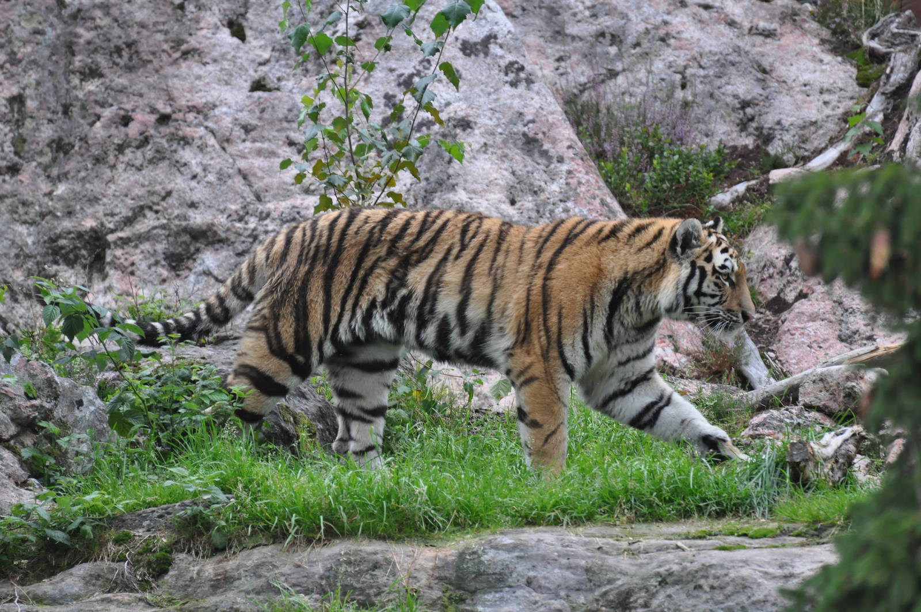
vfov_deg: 3.0
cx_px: 460
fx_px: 11499
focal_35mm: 450
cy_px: 306
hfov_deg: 4.6
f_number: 5.6
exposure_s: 1/250
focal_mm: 300
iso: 800
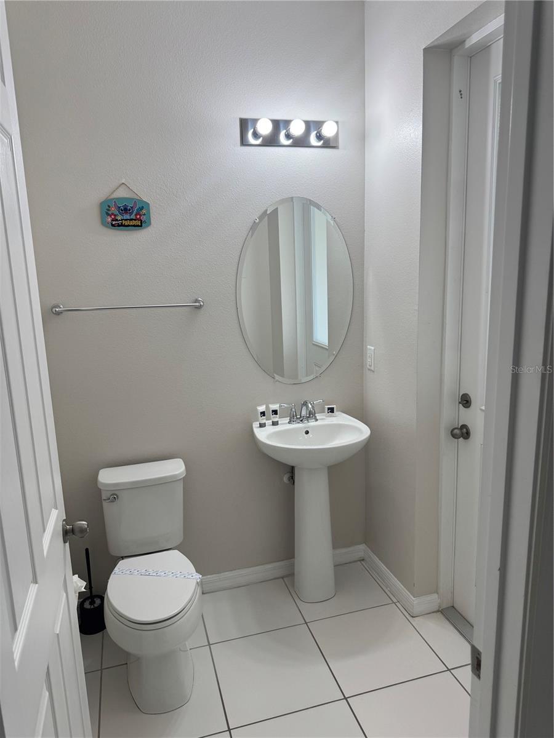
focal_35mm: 24
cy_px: 369
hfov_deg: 56.8
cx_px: 277
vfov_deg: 71.6
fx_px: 512
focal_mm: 6.76
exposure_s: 1/120
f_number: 1.78
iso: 80
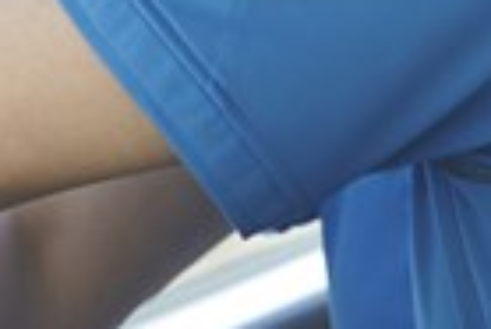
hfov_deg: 2.3
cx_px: 81
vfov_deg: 1.6
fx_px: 12042
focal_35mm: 882
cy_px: -237
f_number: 3.2
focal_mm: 170
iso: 200
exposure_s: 1/200
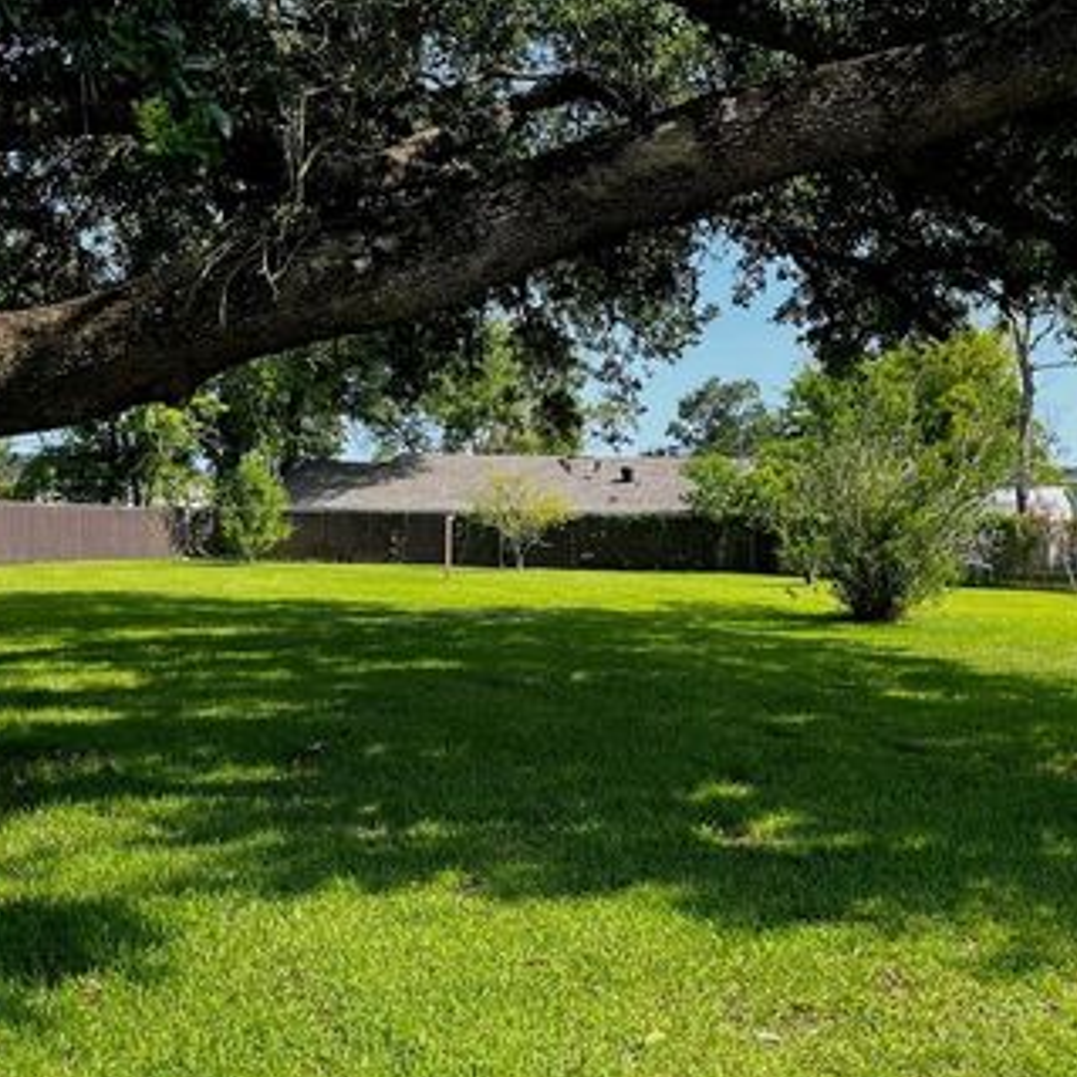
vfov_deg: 46.0
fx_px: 1267
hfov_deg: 45.6
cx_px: 689
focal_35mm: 36
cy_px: 522
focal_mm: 5.1
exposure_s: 1/975
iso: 50
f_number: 1.6
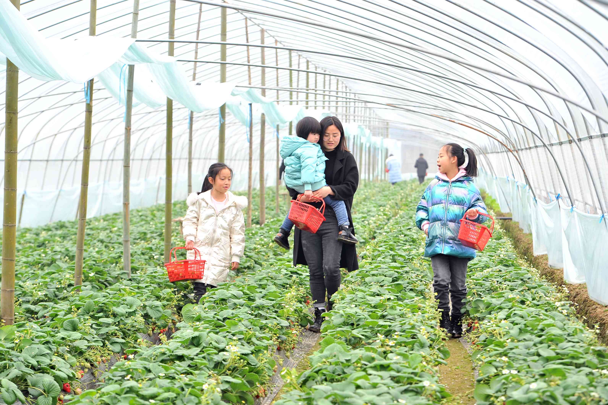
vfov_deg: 14.9
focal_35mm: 92
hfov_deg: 22.2
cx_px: 304
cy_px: 202
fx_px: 1553
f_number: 5.6
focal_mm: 92
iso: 400
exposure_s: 1/250
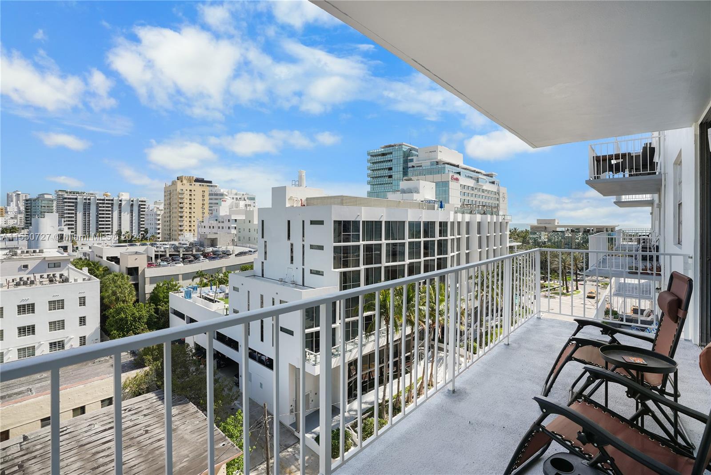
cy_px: 238
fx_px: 316
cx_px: 356
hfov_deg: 96.7
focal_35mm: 16
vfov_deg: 73.8
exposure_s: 1/125
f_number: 8
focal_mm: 16
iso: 80
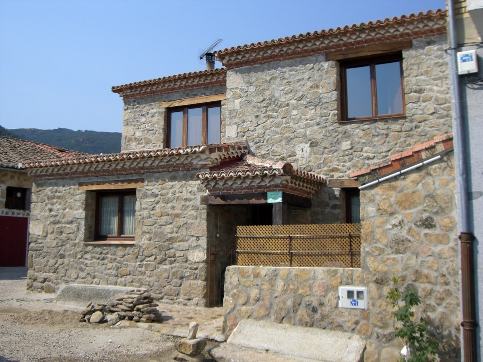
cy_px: 181
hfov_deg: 49.0
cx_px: 242
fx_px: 530
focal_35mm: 38
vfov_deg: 37.7
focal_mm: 6.2
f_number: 4.3
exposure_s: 1/800
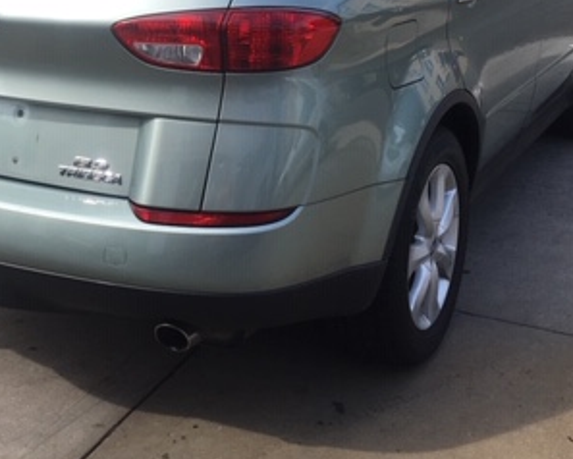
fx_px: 1035
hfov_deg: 30.6
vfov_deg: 24.5
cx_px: 162
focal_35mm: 61
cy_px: 81
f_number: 2.2
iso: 25
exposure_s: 1/818
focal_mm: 4.15
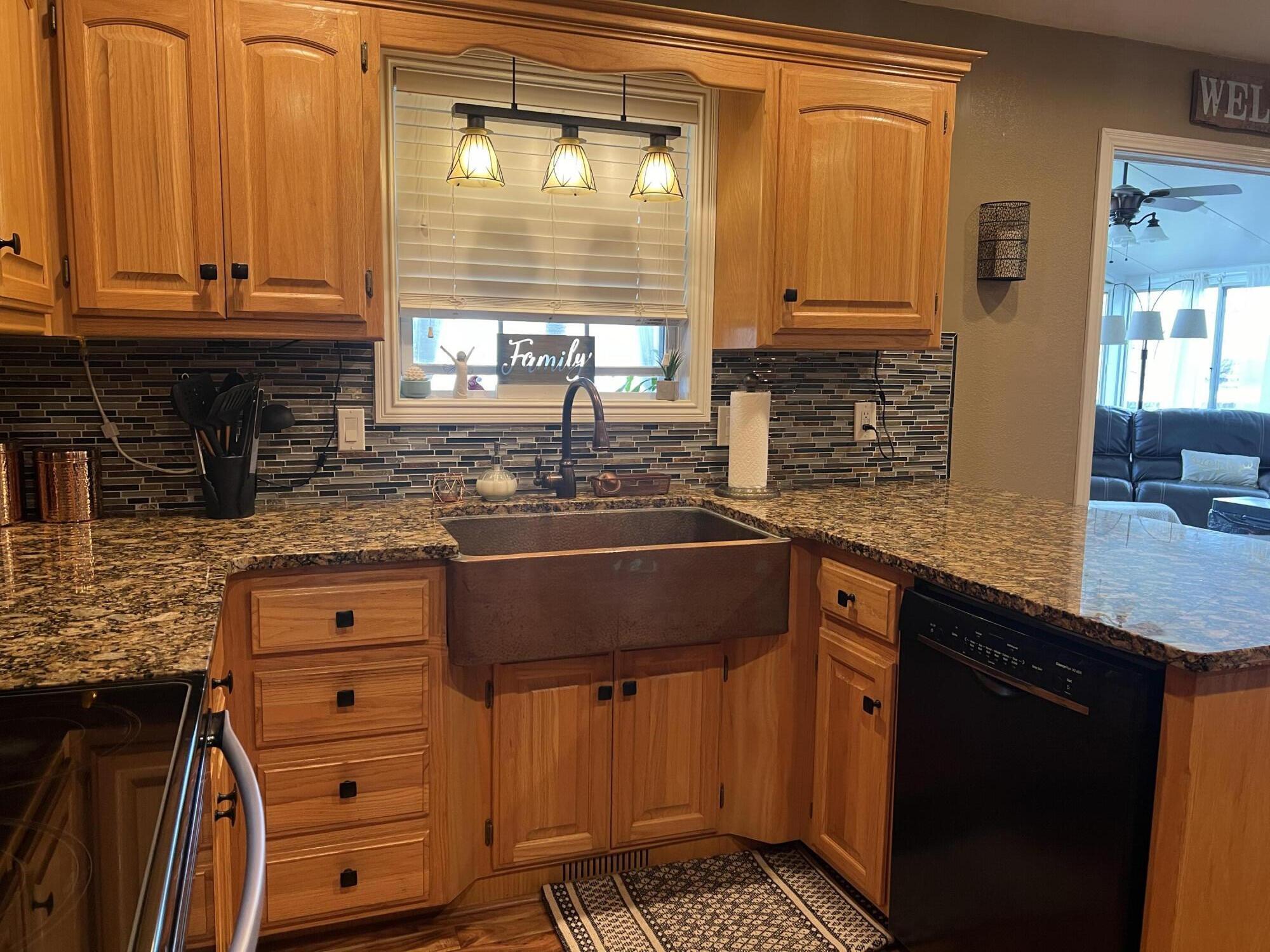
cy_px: 476
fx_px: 954
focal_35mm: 26
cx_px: 635
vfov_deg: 53.1
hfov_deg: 67.3
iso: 125
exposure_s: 1/60
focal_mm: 5.7
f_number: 1.5
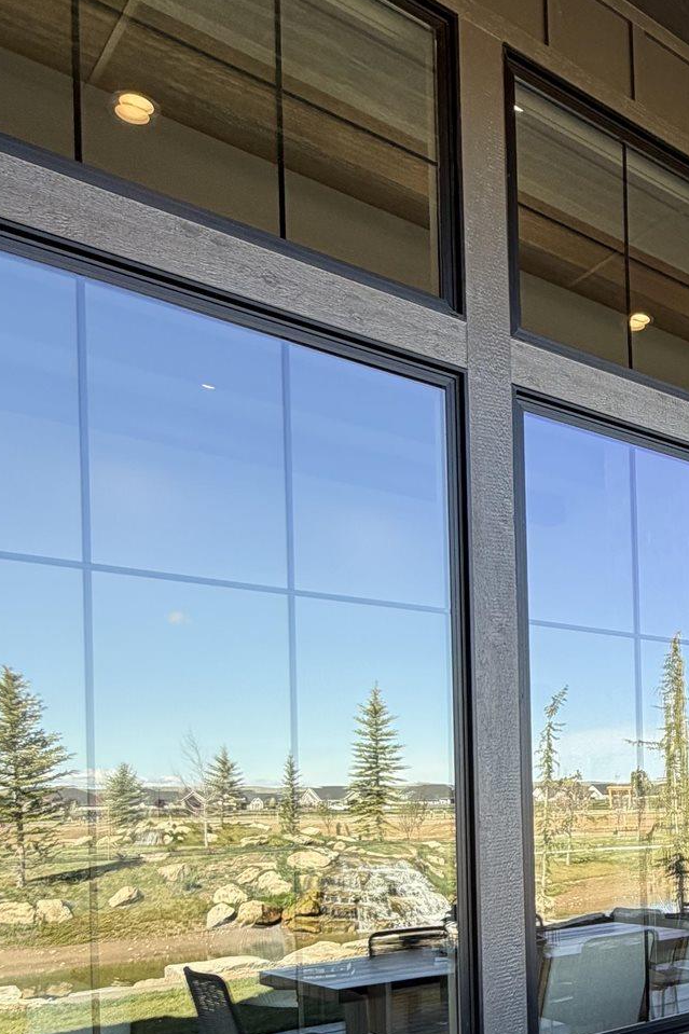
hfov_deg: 32.5
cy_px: 789
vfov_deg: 51.8
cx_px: 785
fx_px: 1005
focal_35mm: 35
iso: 50
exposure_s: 1/121
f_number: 2.2
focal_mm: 2.22
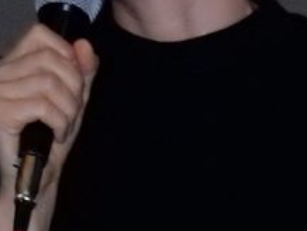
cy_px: 49
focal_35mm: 601
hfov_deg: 3.3
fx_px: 5336
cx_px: 463
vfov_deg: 2.5
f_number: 6
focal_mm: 29.2
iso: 1600
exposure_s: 1/30
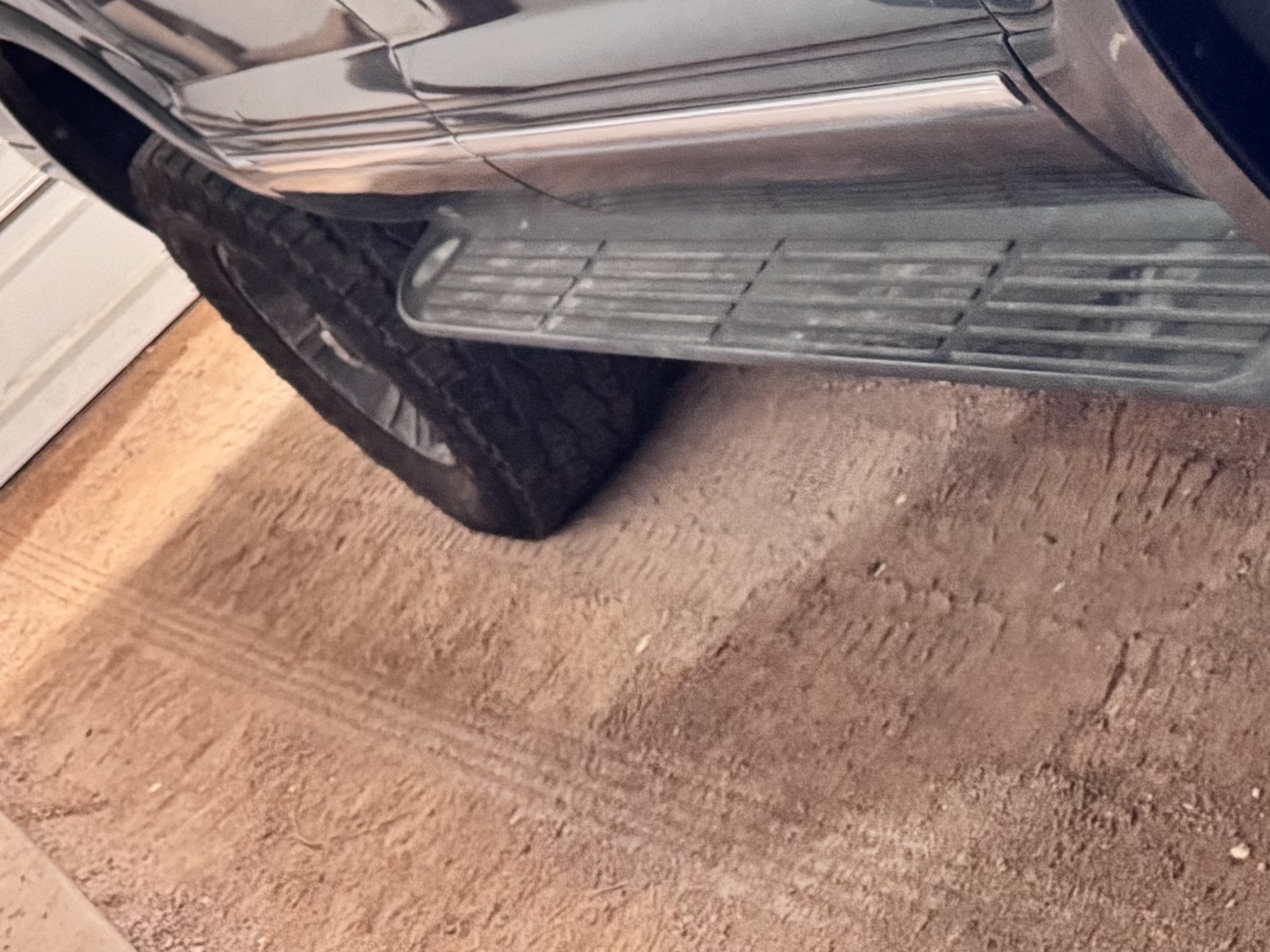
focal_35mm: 77
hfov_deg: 24.2
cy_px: -379
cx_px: 1271
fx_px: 2825
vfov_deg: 17.6
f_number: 1.78
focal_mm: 6.76
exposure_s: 1/40
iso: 800
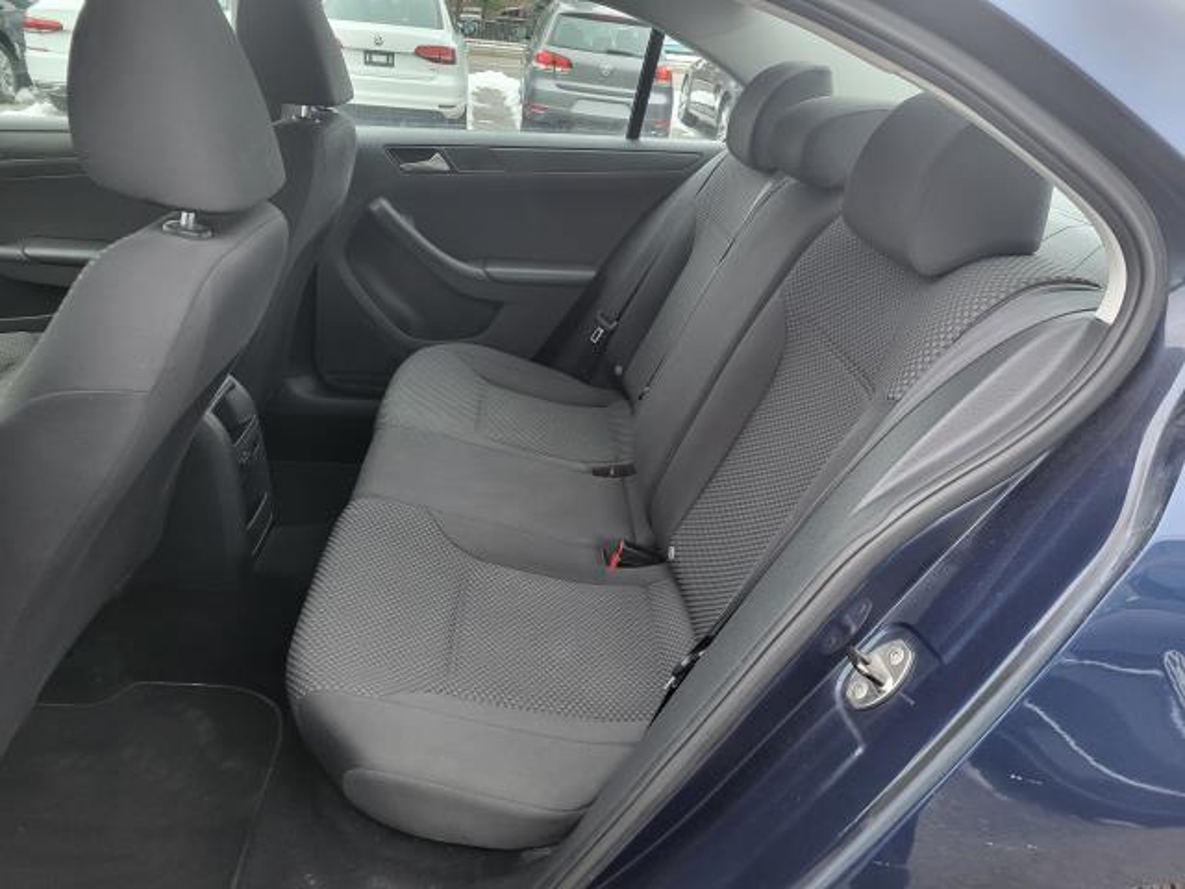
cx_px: 592
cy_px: 444
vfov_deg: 53.1
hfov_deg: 67.3
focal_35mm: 26
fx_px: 890
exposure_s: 1/40
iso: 400
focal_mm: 5.4
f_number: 1.8
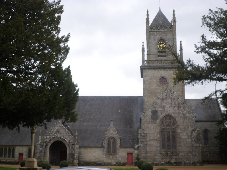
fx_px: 282
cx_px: 114
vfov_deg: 33.6
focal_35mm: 43
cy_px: 85
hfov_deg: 43.9
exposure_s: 1/45
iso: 100
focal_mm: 7.8
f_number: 3.2
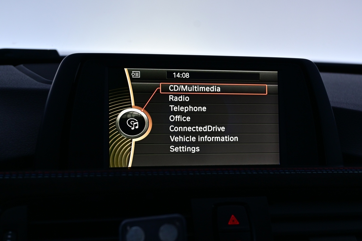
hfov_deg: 35.9
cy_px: 120
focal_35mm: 56
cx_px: 181
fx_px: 558
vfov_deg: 24.4
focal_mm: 37
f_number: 5.3
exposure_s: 1/25
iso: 320
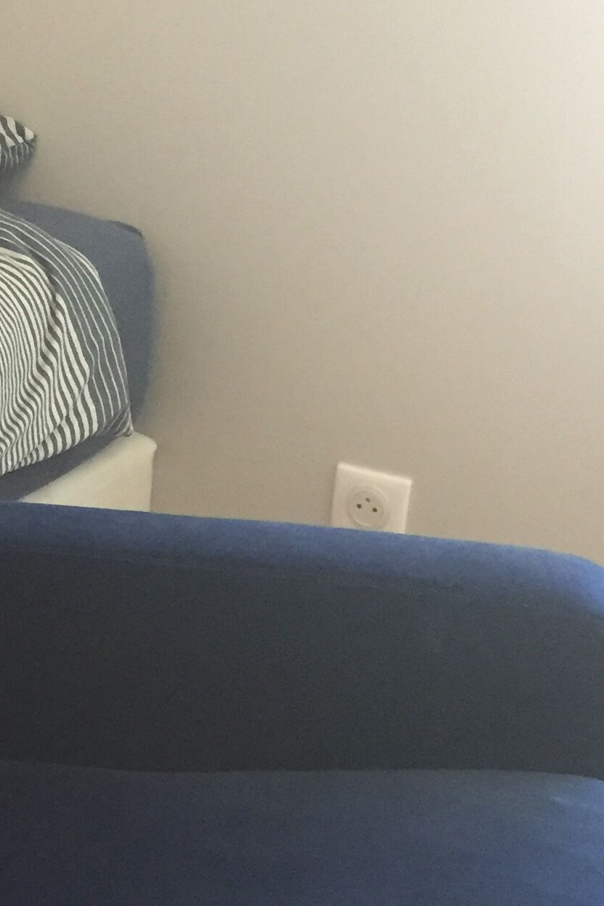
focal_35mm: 79
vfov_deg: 24.8
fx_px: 1987
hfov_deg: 16.6
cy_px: 839
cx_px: -117
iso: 250
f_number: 2.2
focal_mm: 4.15
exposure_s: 1/20
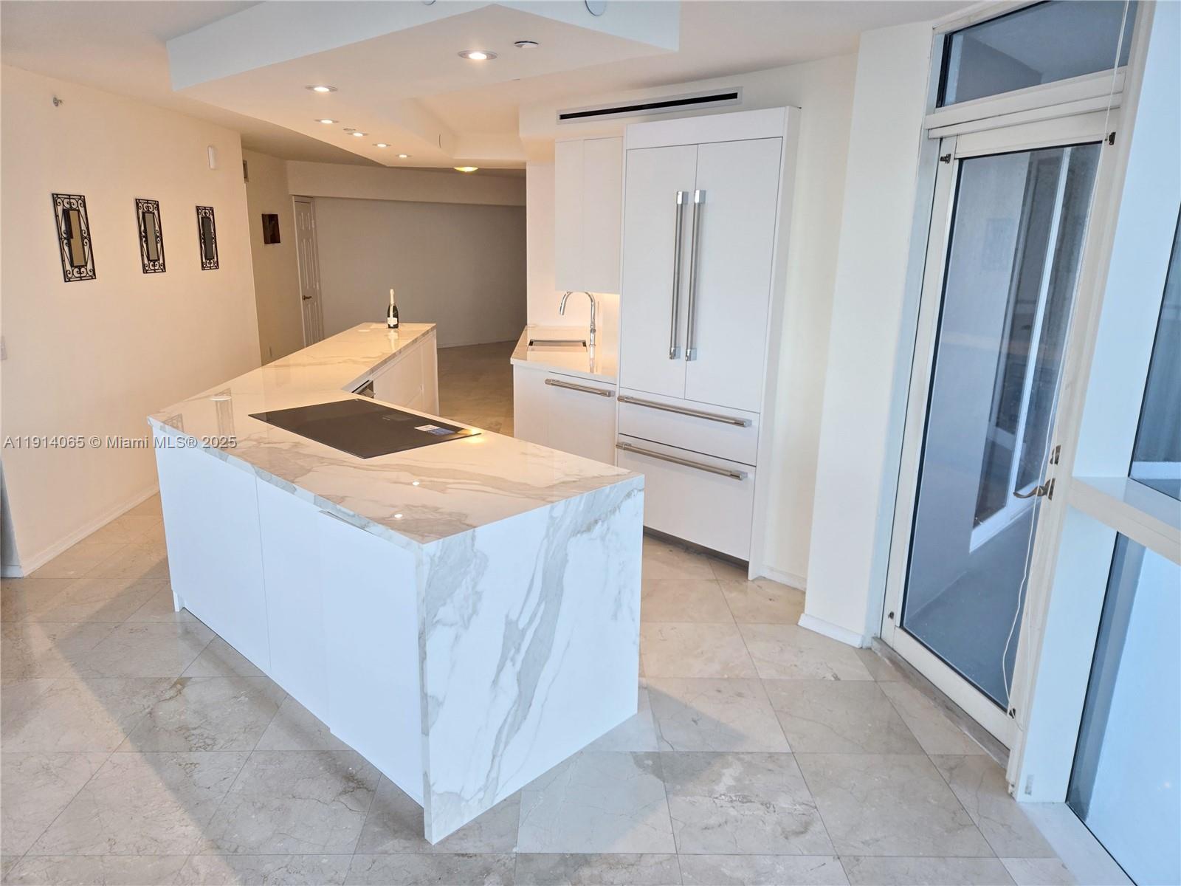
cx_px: 590
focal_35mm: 23
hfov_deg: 73.9
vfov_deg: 58.9
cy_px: 443
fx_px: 785
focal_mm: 5.4
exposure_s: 1/120
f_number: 1.8
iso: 50
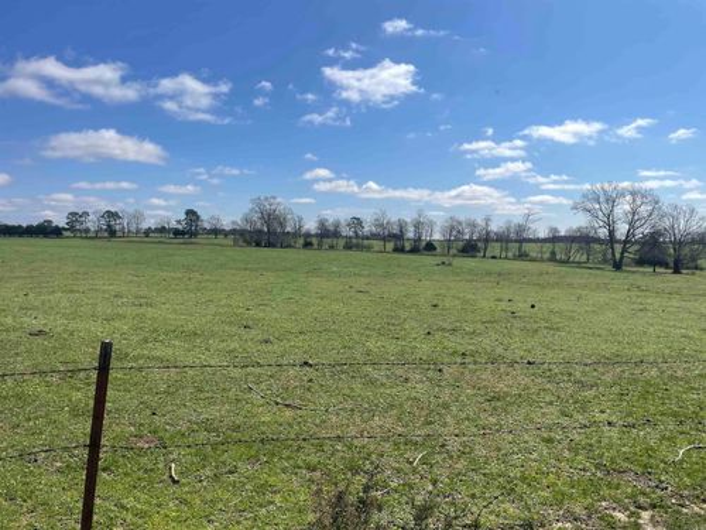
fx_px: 530
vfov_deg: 53.1
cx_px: 353
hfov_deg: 67.3
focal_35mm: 26
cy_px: 265
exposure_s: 1/5814
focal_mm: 4.2
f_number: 1.6
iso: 32
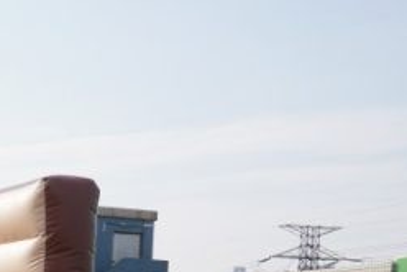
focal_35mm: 99
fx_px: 1121
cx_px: -292
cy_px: 399
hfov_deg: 17.3
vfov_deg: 13.2
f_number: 8
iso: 100
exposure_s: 1/200
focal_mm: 16
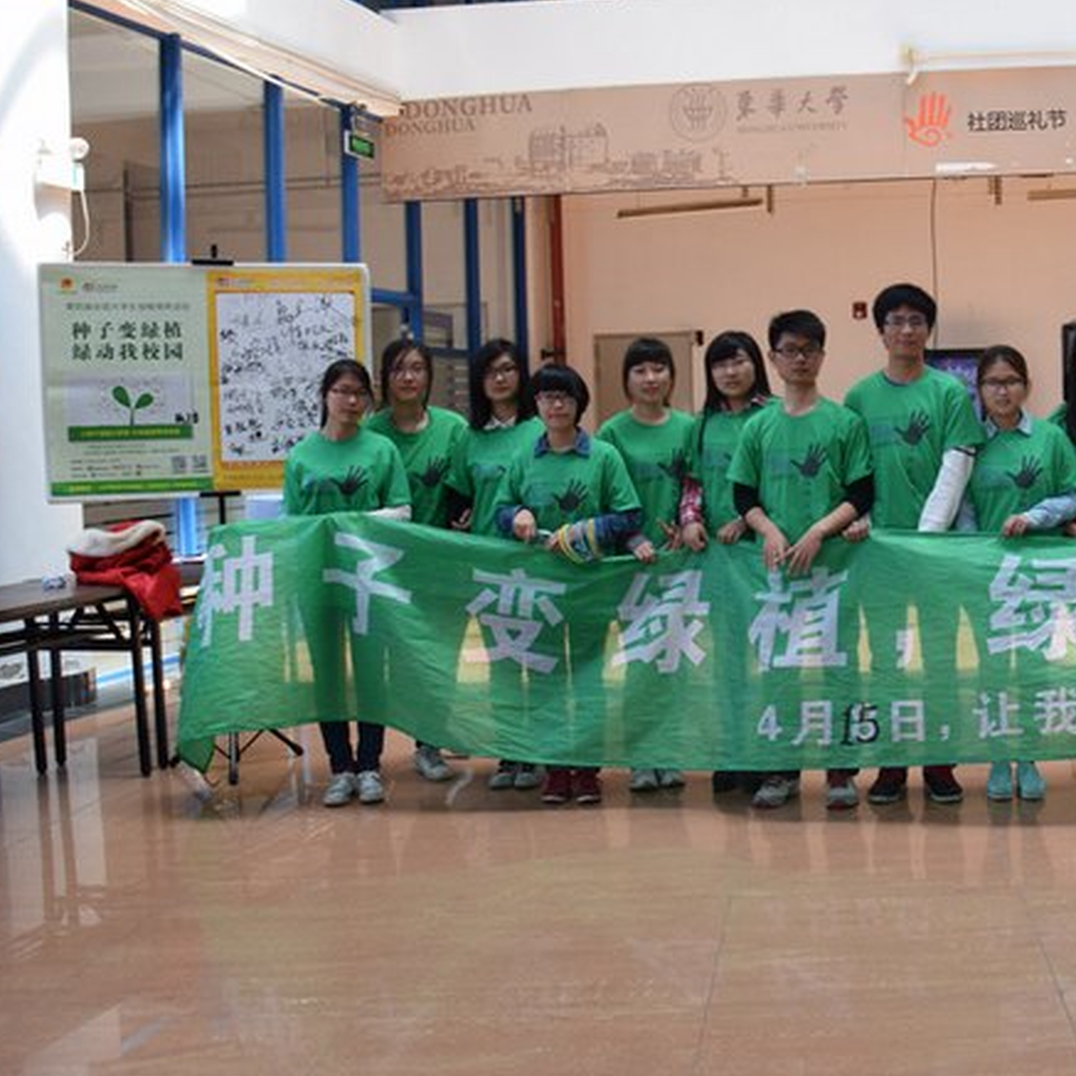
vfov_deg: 39.9
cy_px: 452
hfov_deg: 37.6
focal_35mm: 42
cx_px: 948
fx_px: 1477
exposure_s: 1/160
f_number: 7.1
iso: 400
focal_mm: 18
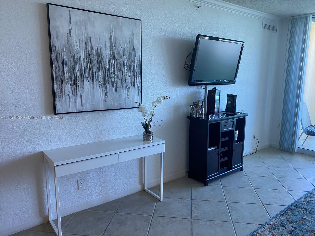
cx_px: 158
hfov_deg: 67.3
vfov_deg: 53.1
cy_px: 118
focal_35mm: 26
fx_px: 237
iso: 160
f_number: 1.8
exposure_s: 1/60
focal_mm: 4.25
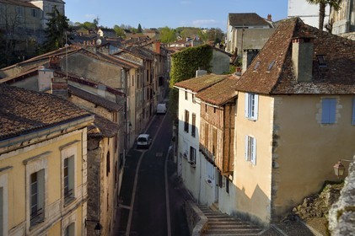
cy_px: 118
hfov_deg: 41.1
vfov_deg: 28.0
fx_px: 473
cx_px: 178
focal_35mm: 48
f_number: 13
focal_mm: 48
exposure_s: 1/320
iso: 200
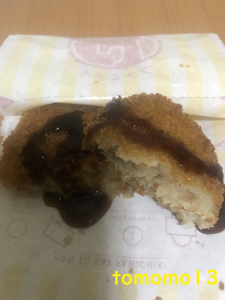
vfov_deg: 63.4
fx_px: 243
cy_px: 150
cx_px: 112
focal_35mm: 28
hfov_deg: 49.7
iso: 100
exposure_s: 1/13
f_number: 1.8
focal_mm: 3.99
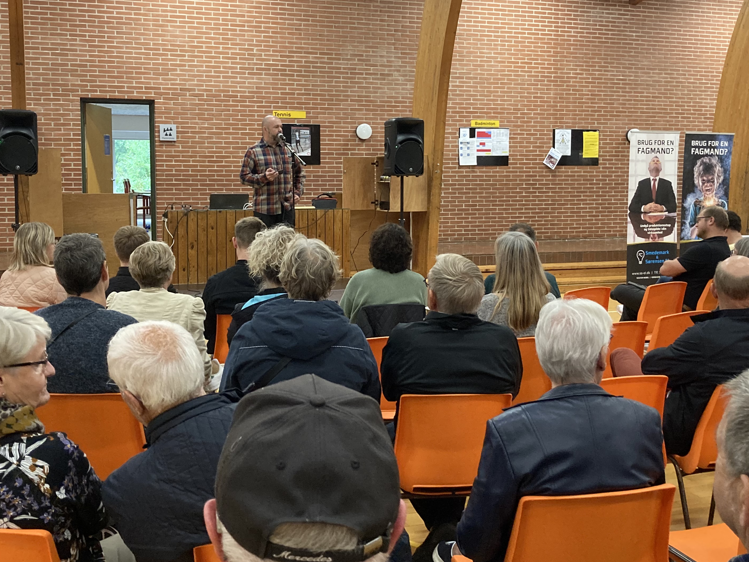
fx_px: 866
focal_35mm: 40
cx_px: 355
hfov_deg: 46.8
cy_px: 256
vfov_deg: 35.9
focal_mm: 3.99
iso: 250
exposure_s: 1/50
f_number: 1.8
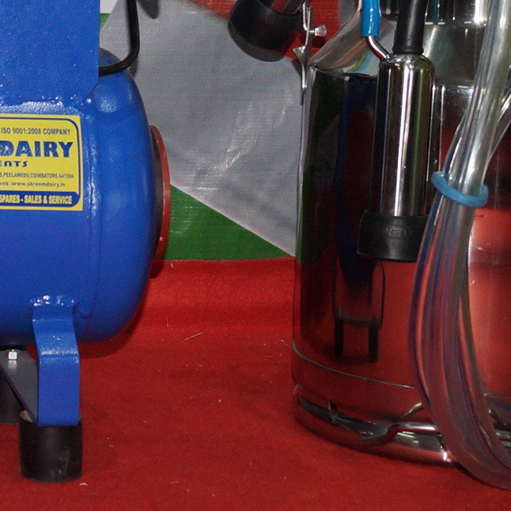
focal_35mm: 125
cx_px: -181
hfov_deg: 13.4
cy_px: 56
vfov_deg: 13.8
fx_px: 2088
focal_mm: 24
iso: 800
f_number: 4
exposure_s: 1/160
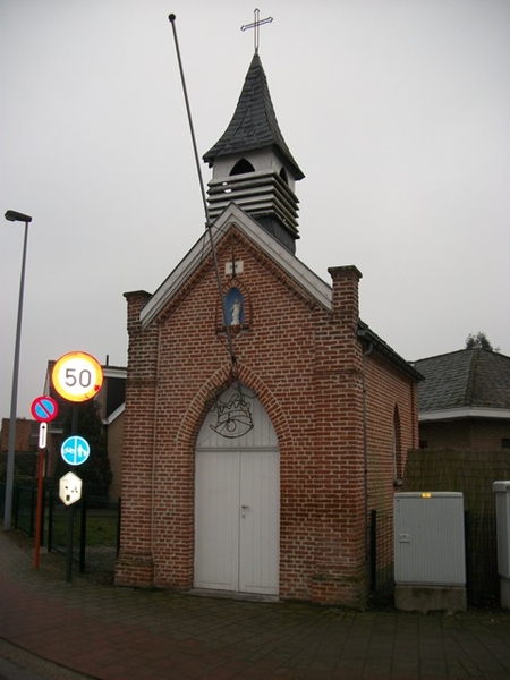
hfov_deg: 44.2
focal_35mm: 32
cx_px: 255
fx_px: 629
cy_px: 340
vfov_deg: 56.8
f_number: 2.9
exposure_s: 1/800
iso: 80
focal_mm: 5.7
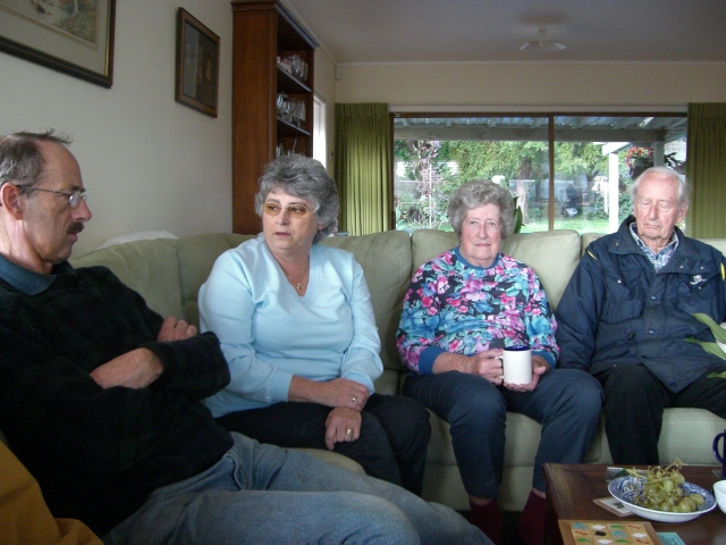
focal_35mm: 38
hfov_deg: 49.0
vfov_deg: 37.7
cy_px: 272
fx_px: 797
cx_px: 363
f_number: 2.7
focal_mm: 6.2
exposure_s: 1/60
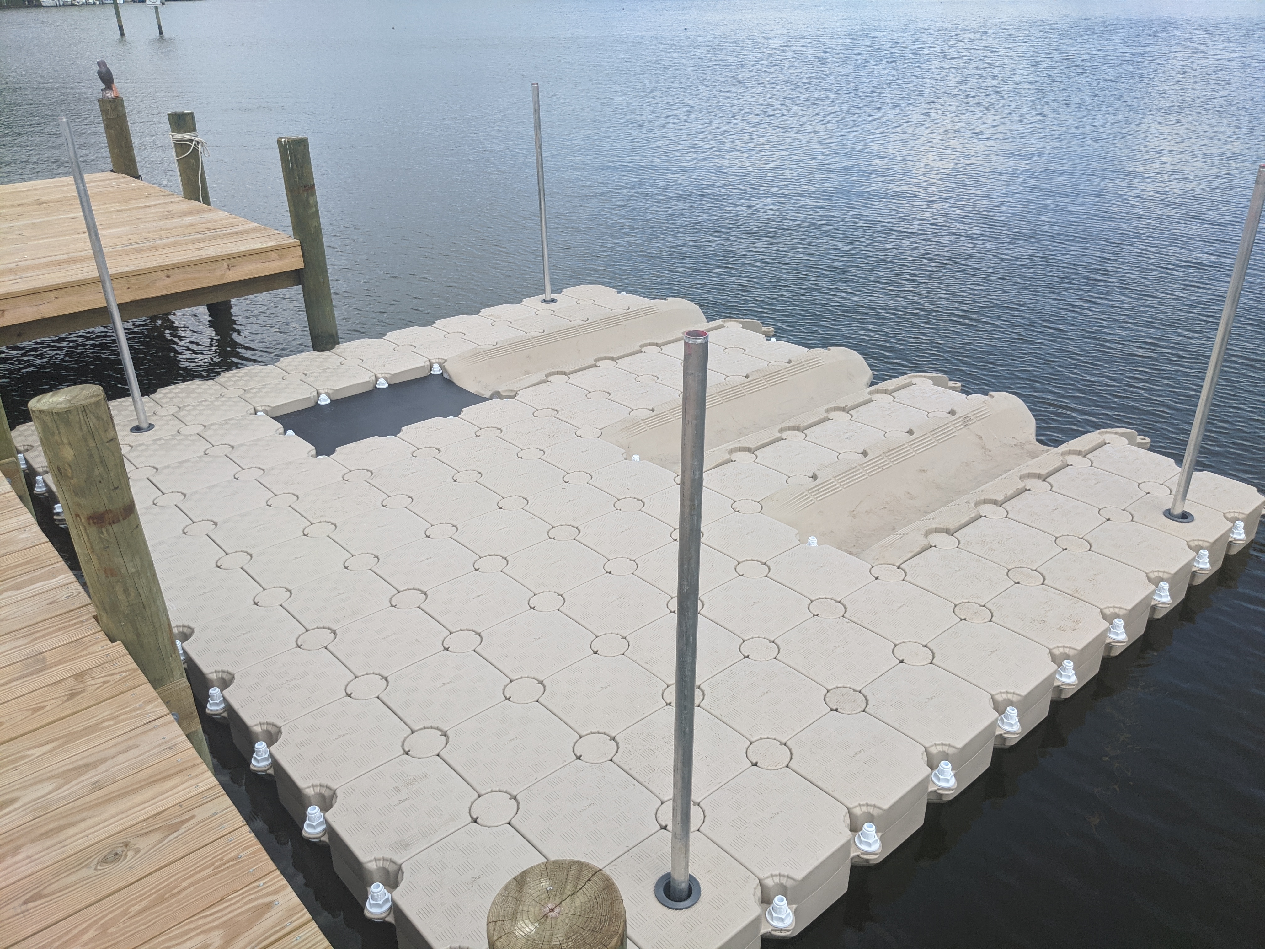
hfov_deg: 65.3
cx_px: 632
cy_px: 474
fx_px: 987
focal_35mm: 27
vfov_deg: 51.4
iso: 66
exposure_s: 1/1675
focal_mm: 4.38
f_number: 1.73
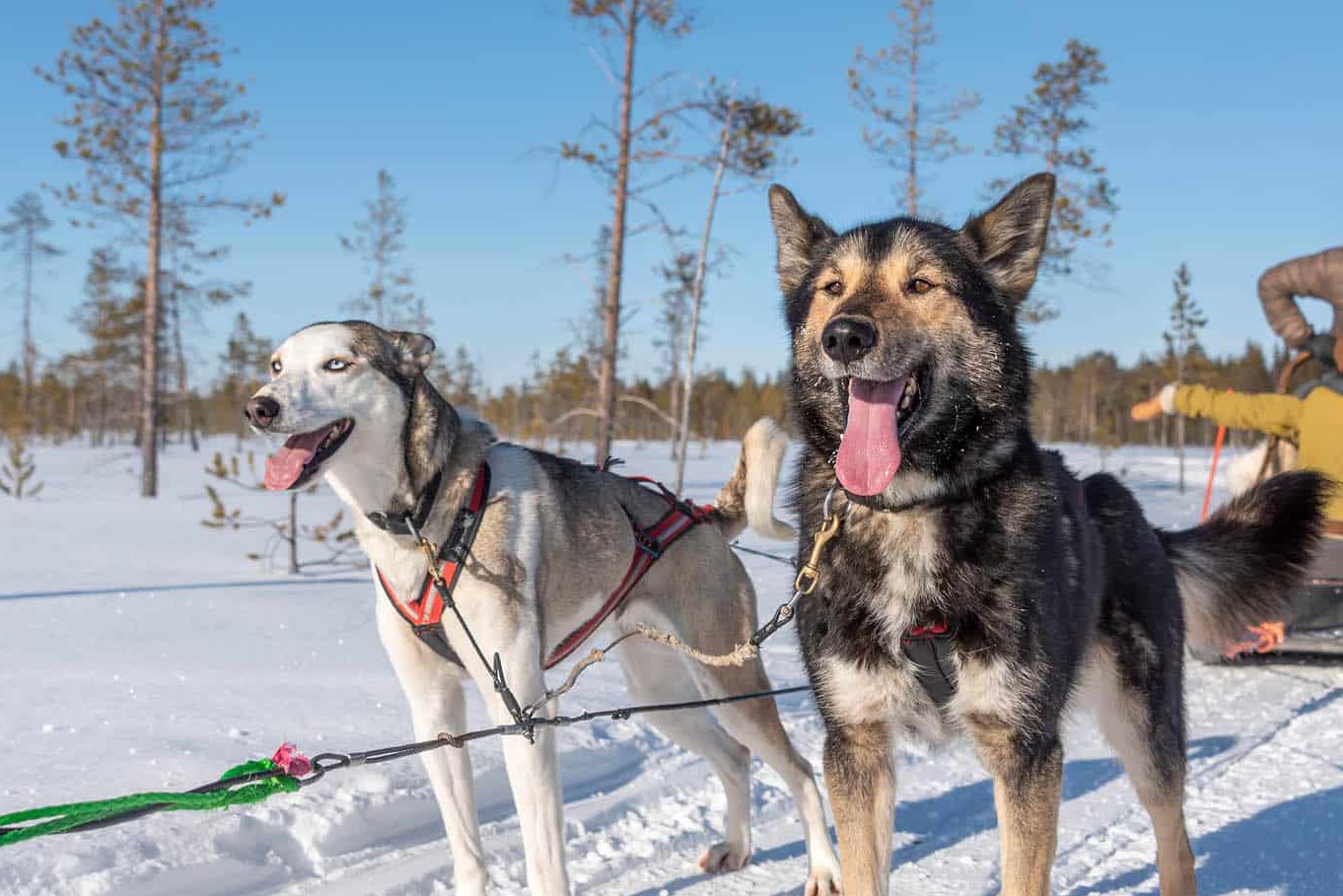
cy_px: 547
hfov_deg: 41.9
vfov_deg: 28.6
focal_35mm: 47
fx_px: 1754
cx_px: 738
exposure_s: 1/2000
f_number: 5.6
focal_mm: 32
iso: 100
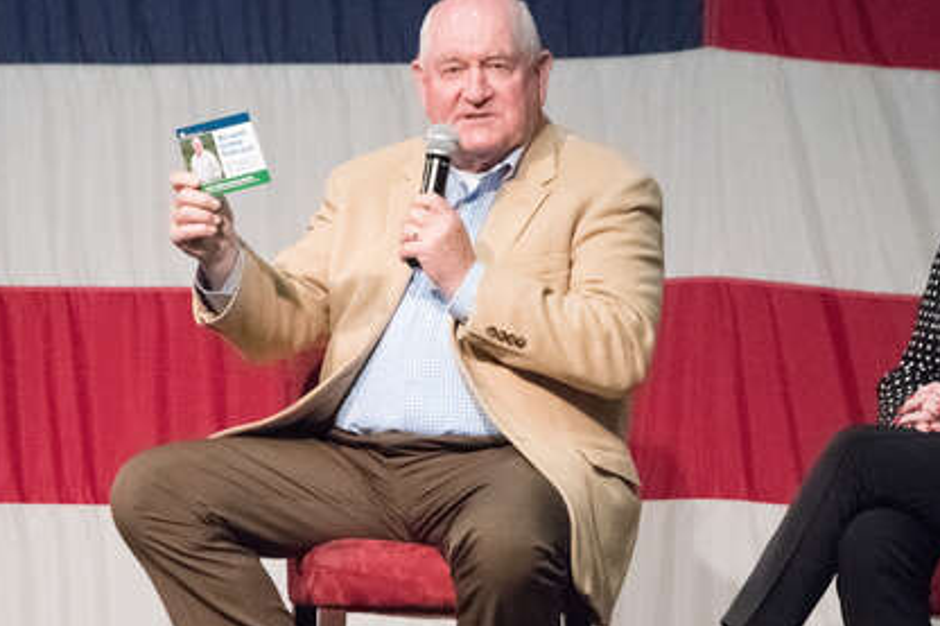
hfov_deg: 3.4
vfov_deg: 2.2
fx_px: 16051
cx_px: 459
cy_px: 365
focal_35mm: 615
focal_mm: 320
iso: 20000
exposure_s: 1/400
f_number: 6.3
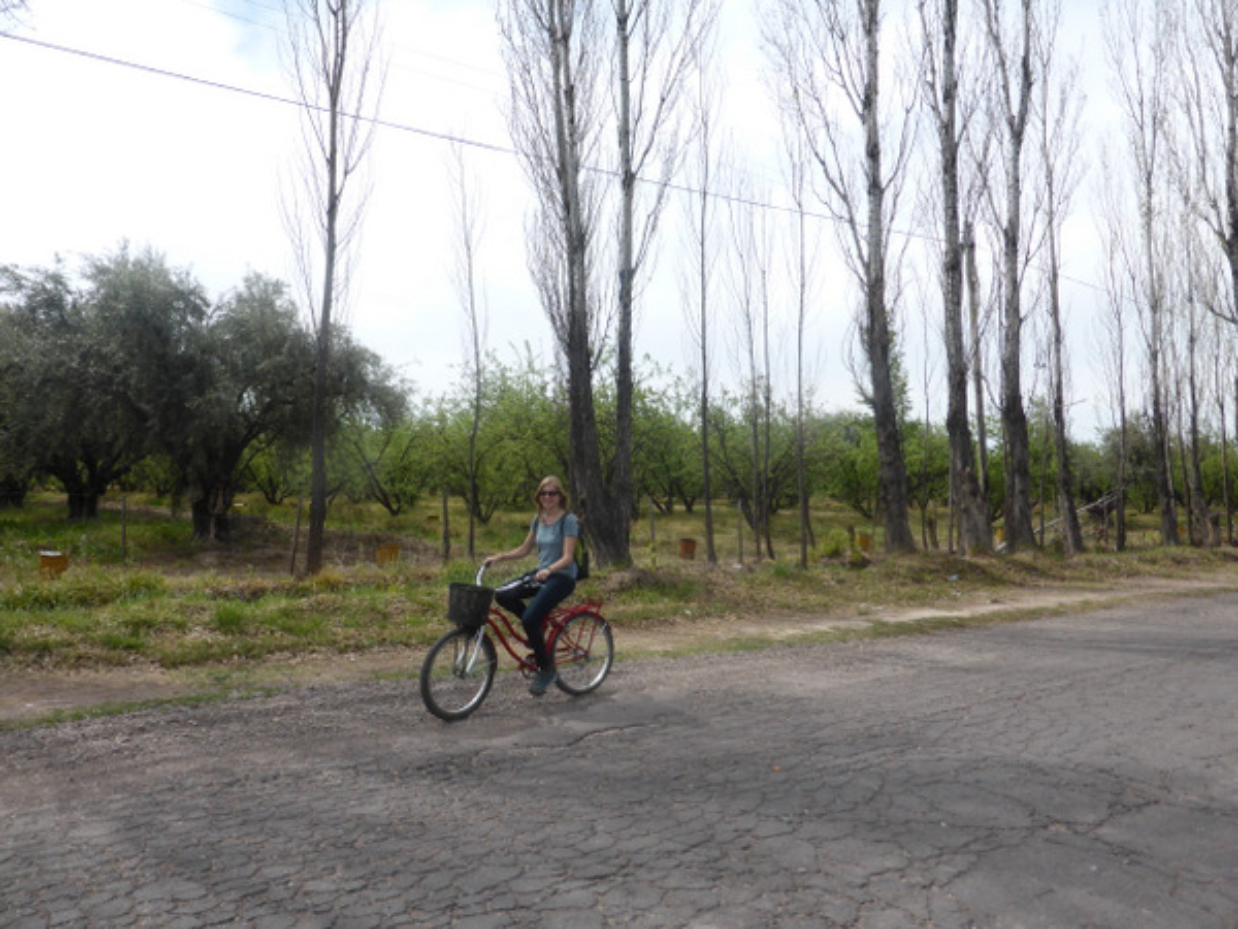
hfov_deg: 69.4
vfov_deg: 54.9
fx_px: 894
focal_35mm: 25
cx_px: 619
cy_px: 464
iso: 100
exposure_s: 1/1300
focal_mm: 4.3
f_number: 3.3
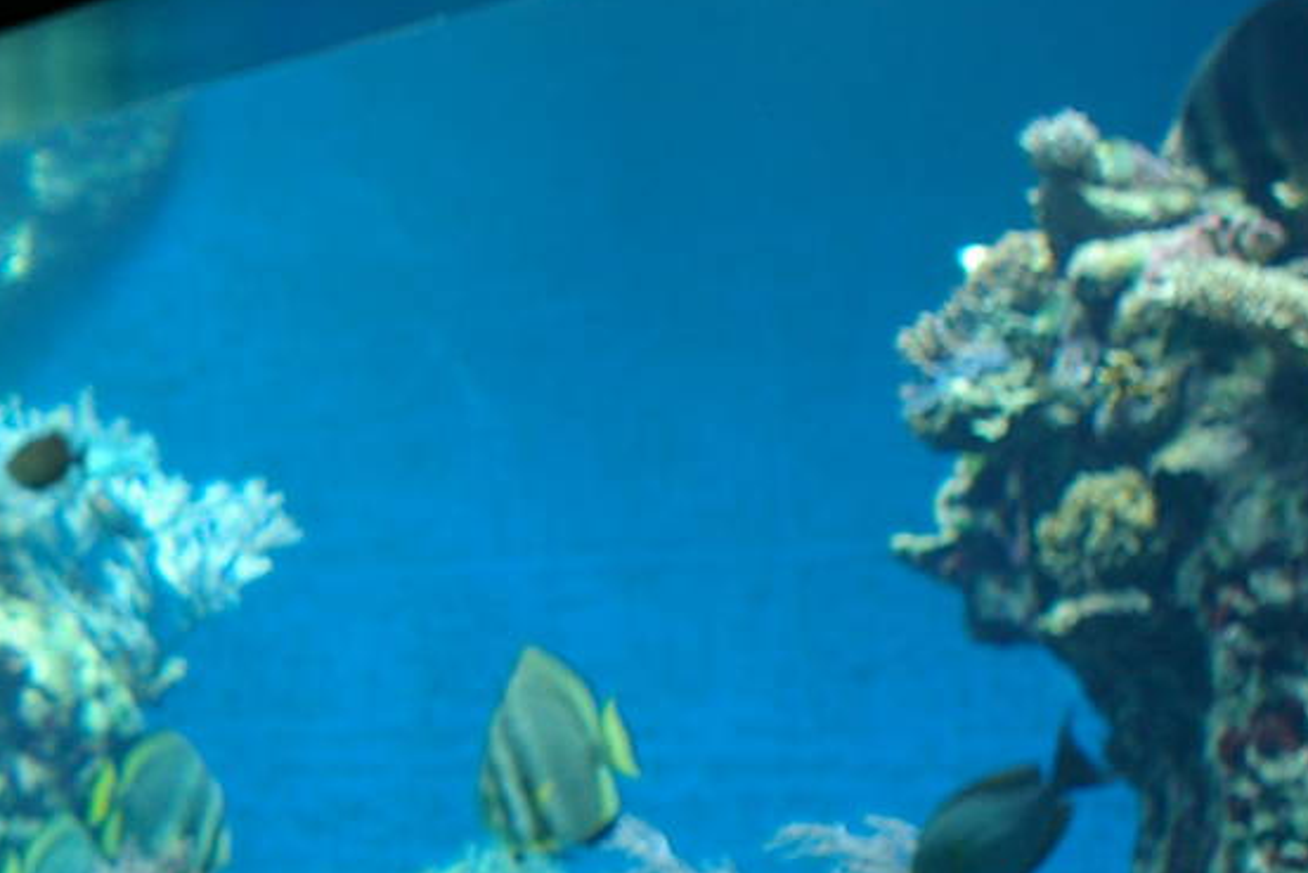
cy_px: 849
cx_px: 17
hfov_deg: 24.8
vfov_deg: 17.2
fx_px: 2835
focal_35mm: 78
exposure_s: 1/30
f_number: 4.5
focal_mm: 18
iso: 400
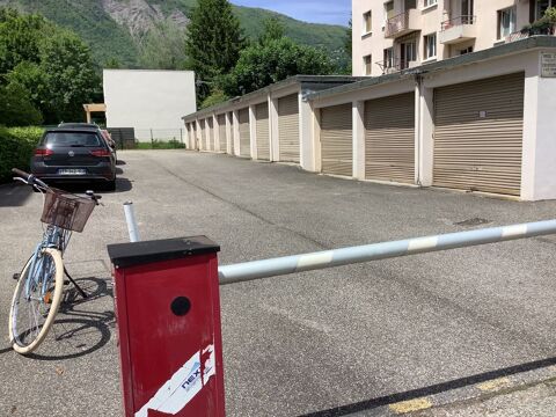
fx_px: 498
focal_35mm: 31
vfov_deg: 45.4
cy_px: 208
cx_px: 278
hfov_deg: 58.4
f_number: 2.4
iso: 25
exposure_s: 1/1567
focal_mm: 3.3
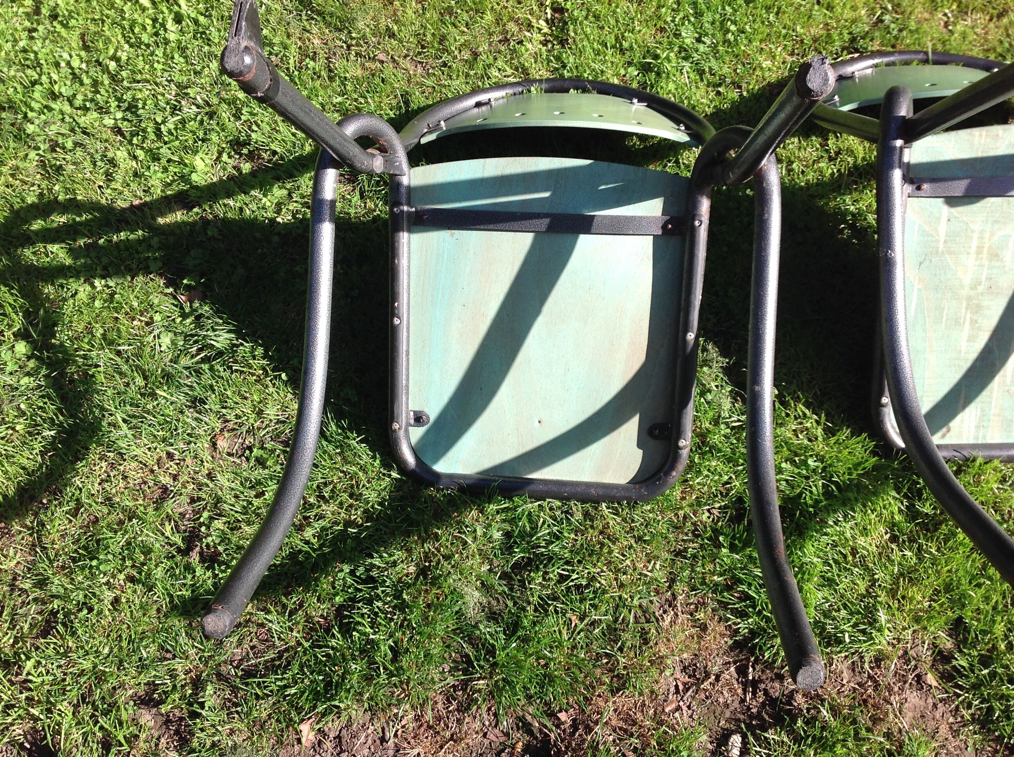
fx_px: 1024
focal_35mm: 35
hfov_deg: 52.7
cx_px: 507
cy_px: 378
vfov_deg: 40.6
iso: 50
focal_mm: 4.28
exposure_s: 1/737
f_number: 2.4
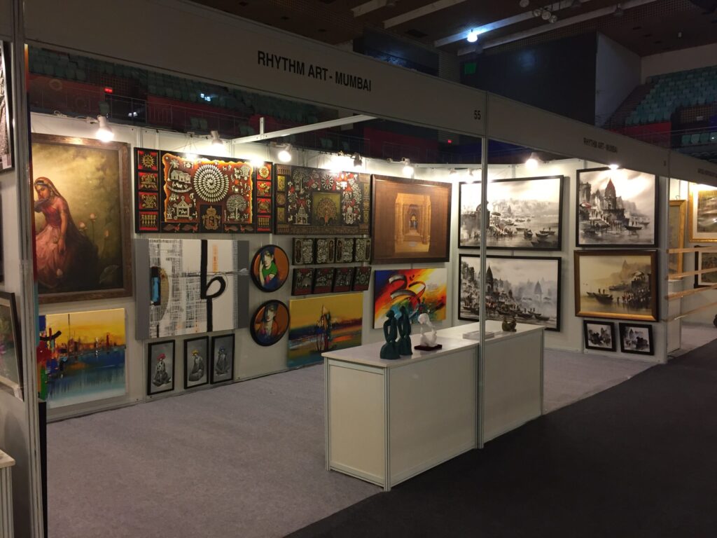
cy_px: 269
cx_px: 358
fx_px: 601
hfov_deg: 61.7
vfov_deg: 48.2
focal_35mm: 29
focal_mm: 4.15
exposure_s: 1/33
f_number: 2.2
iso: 125
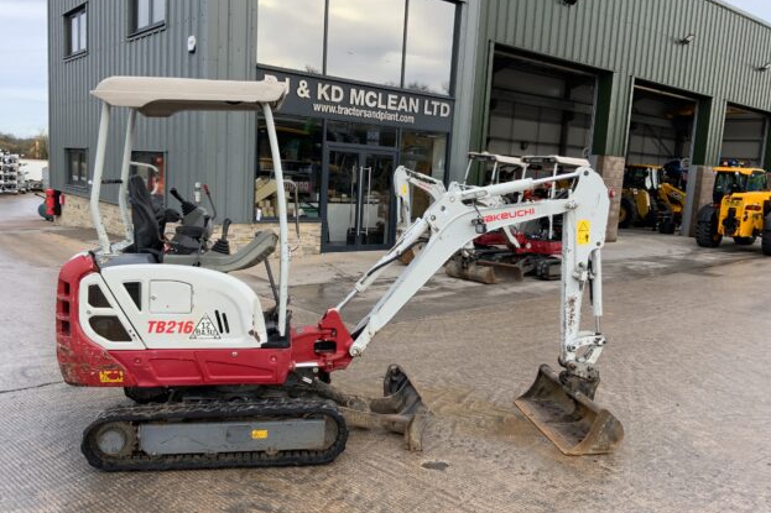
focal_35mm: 31
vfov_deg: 42.3
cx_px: 376
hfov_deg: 60.3
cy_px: 263
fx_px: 664
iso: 16
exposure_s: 1/171
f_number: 1.8
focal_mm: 3
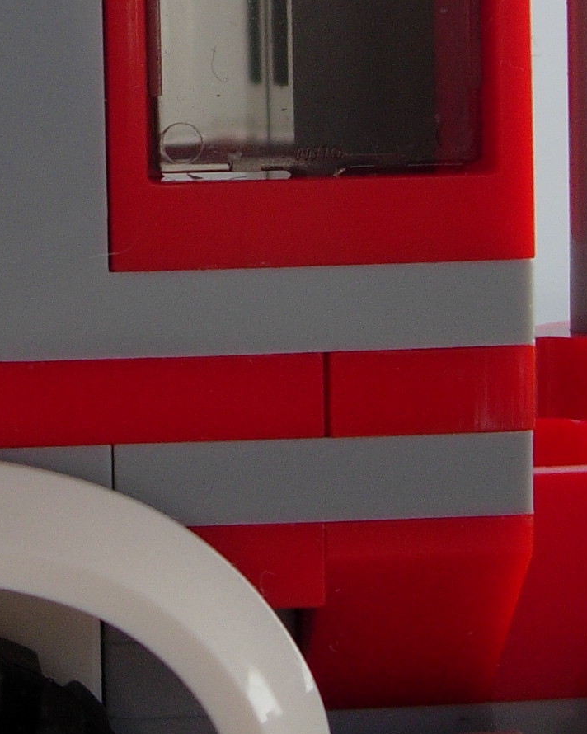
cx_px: 30
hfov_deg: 14.1
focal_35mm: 108
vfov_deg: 17.7
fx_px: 2345
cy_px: 181
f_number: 2.8
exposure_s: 1/558
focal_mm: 7.8
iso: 64
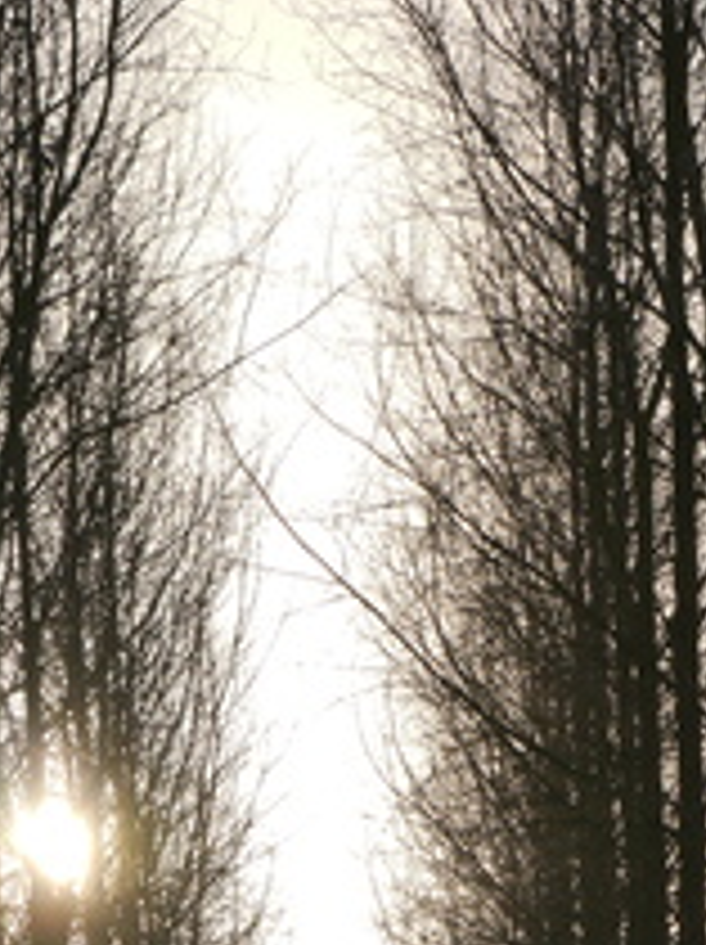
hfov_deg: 5.6
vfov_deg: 7.5
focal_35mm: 263
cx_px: 261
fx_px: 7166
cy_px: 1046
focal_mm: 45
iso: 160
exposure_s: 1/640
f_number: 7.1
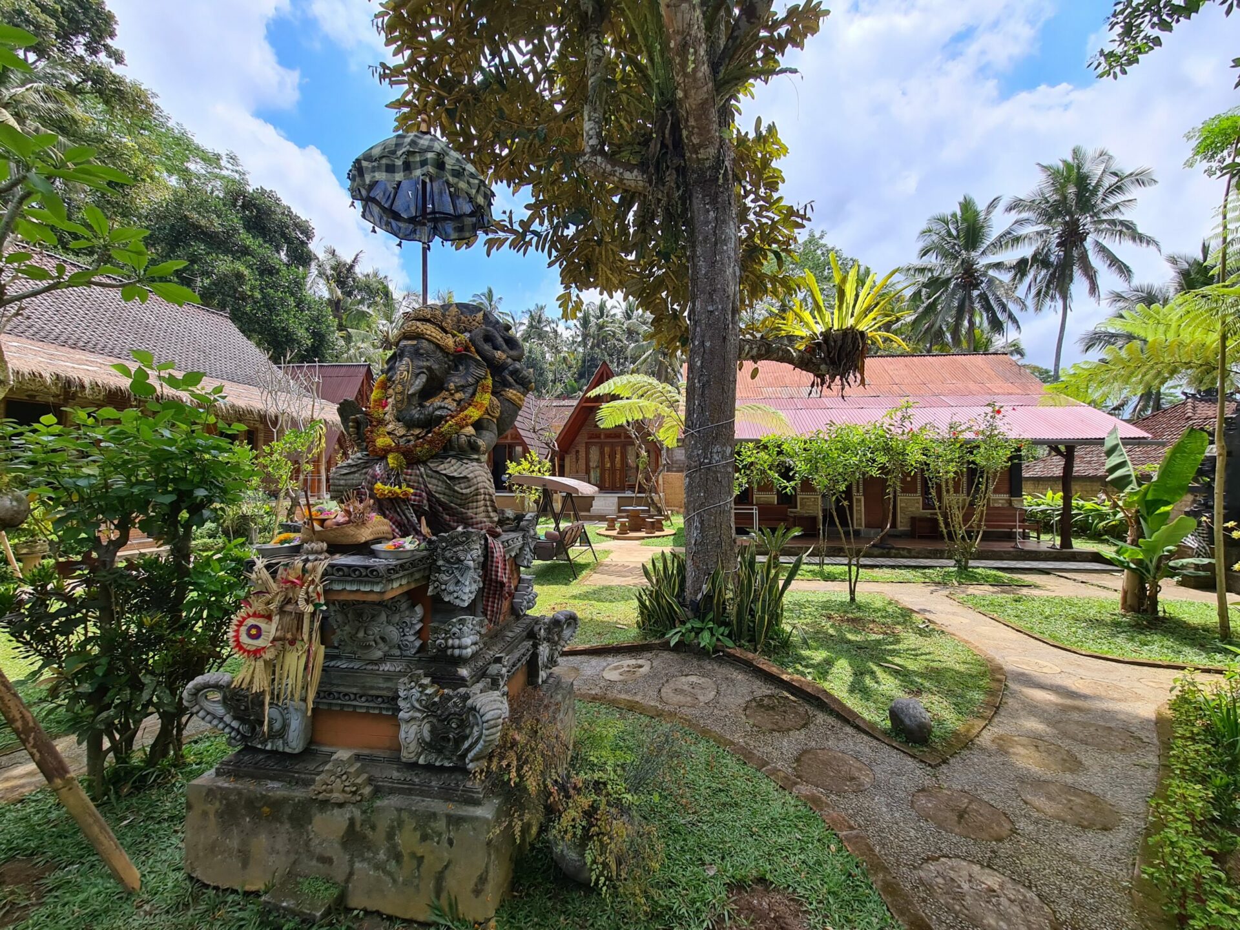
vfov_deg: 89.9
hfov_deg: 106.2
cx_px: 620
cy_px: 465
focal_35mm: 13
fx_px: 466
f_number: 2.2
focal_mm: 2.2
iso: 50
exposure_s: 1/858
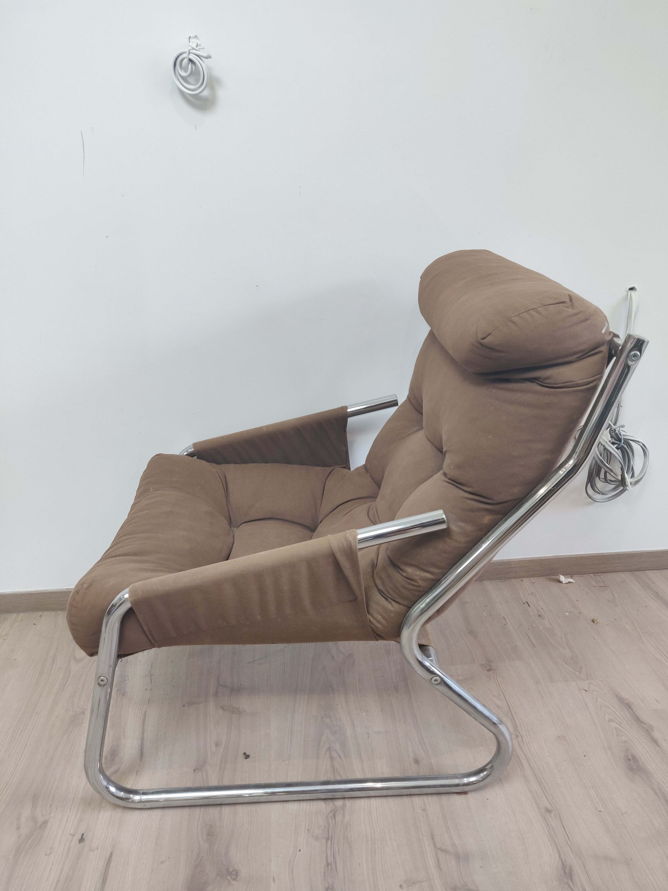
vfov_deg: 69.4
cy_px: 446
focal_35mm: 25
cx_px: 334
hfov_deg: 54.9
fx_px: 643
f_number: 1.7
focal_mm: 4.25
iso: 320
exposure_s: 1/50
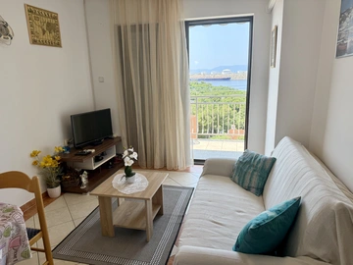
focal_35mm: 24
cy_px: 132
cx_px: 176
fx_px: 245
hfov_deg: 71.6
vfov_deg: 56.8
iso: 100
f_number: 1.78
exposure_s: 1/728
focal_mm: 6.76
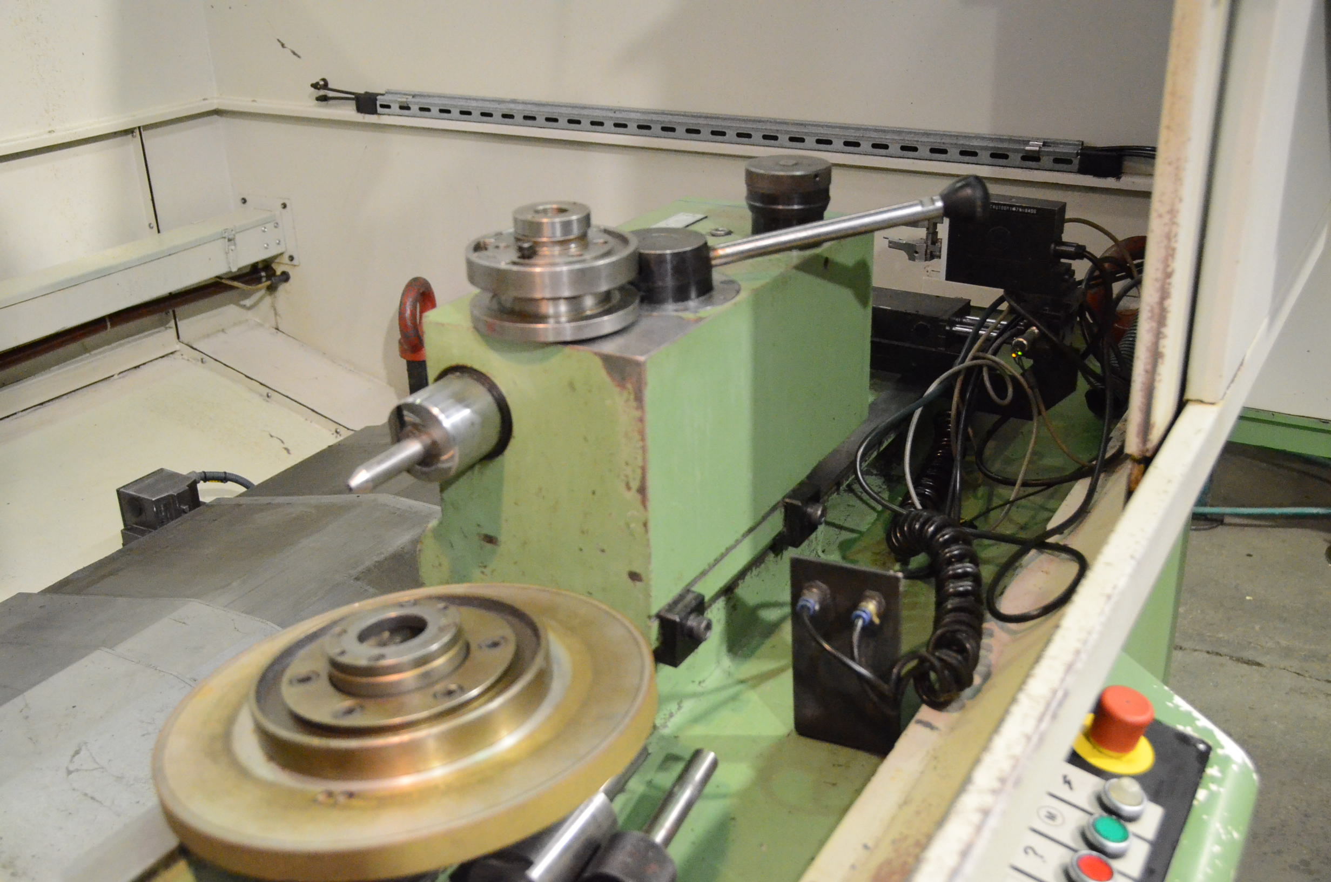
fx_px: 1439
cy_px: 441
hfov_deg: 49.6
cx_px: 666
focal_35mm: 39
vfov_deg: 34.1
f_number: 3.8
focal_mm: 26
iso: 6400
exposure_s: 1/250
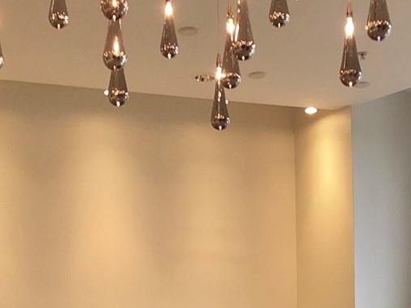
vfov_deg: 15.9
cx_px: 220
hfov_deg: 22.2
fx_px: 1045
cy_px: 409
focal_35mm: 88
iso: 25
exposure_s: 1/30
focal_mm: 4
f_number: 1.8
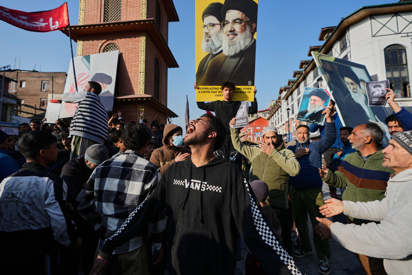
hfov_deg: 96.7
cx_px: 206
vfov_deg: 73.7
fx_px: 183
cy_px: 138
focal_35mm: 16
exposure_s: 1/2000
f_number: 4
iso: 400
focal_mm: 16
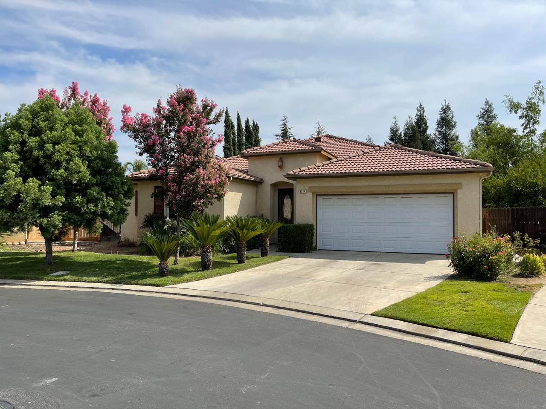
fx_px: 410
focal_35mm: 26
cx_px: 273
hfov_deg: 67.3
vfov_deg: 53.1
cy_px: 204
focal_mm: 5.1
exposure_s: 1/5917
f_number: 1.6
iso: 32
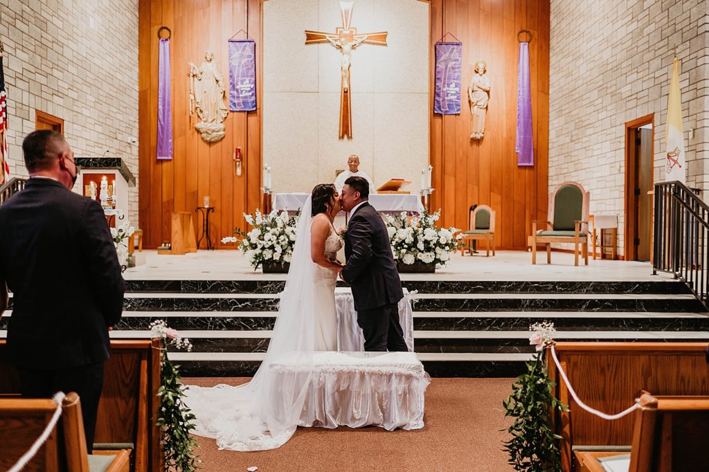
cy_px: 236
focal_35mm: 35
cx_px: 354
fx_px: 689
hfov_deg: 54.4
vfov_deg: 37.8
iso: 800
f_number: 1.4
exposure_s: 1/125
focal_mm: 35
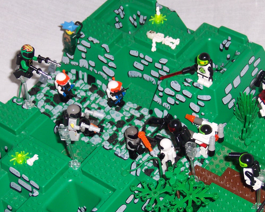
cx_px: 142
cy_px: 110
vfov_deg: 13.4
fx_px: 902
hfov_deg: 16.7
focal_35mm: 115
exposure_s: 1/90
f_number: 4
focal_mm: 15.2
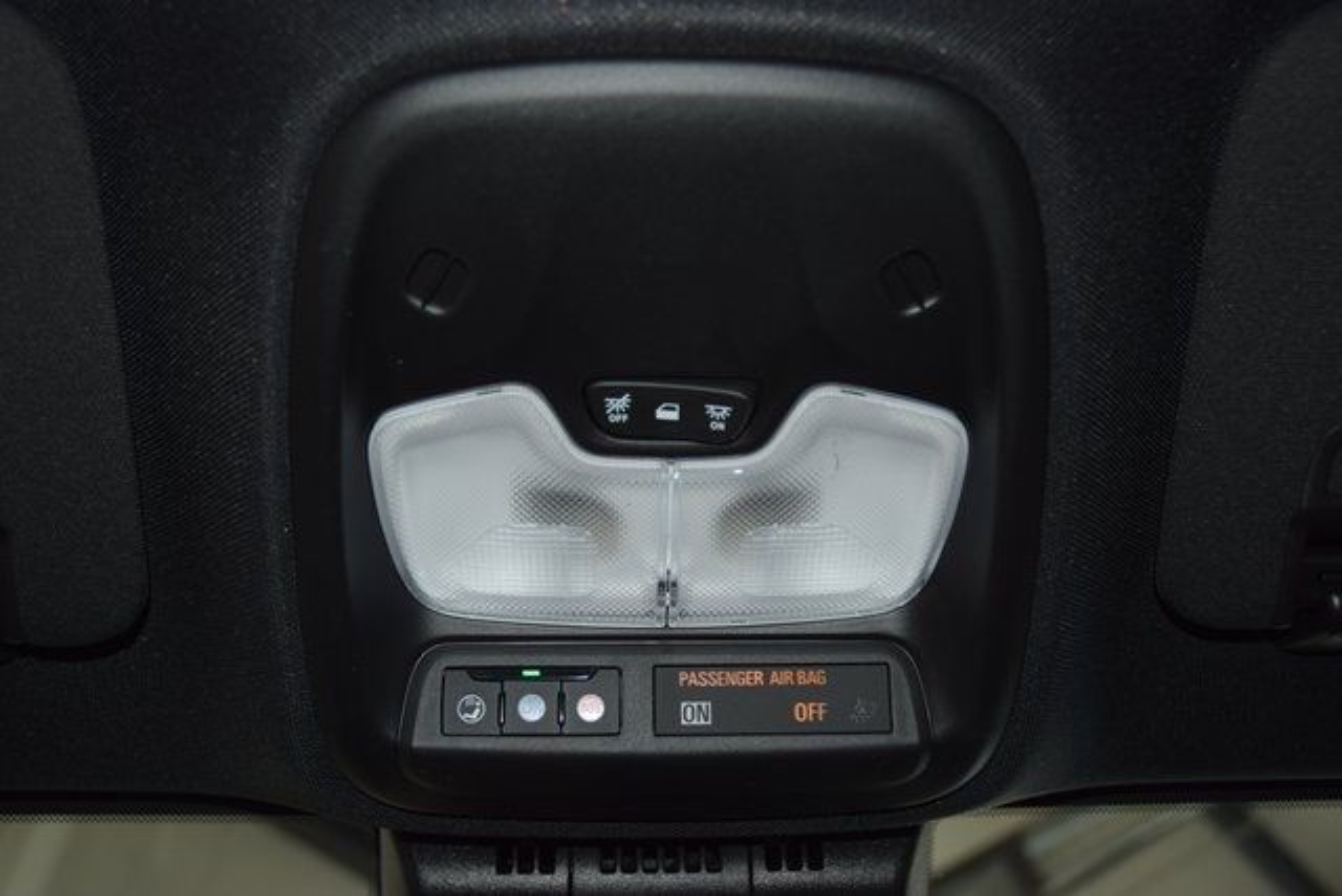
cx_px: 671
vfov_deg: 35.5
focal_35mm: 38
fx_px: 1398
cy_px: 448
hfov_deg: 51.3
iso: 280
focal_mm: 25
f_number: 3.8
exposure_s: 1/30
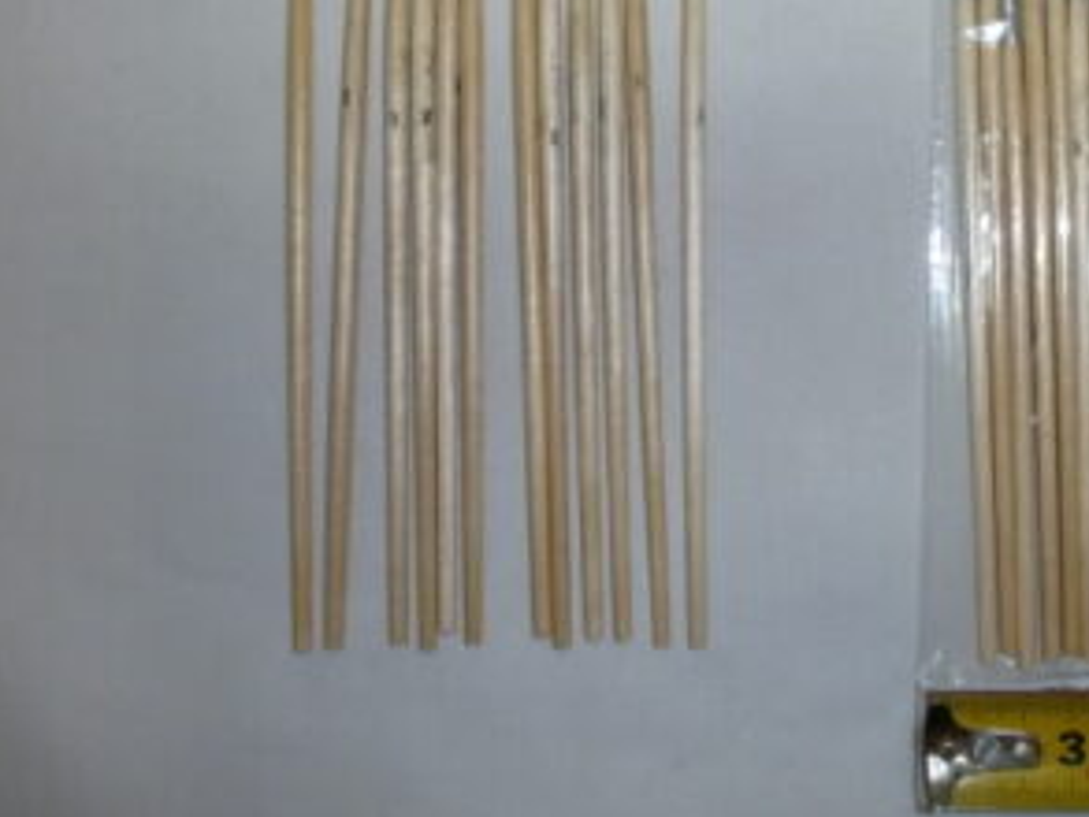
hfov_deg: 40.2
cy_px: 217
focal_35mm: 46
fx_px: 1448
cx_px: 795
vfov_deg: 31.1
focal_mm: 4.8
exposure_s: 1/30
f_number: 2.9
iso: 125
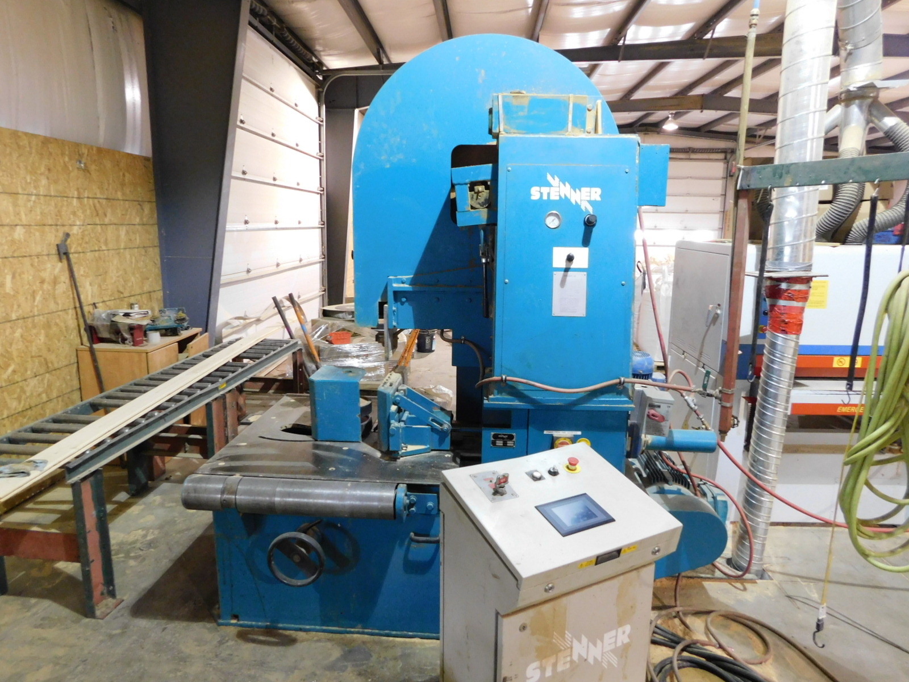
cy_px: 341
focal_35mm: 23
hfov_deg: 73.9
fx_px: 604
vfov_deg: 58.9
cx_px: 454
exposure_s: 1/8
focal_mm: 4
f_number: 3
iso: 400
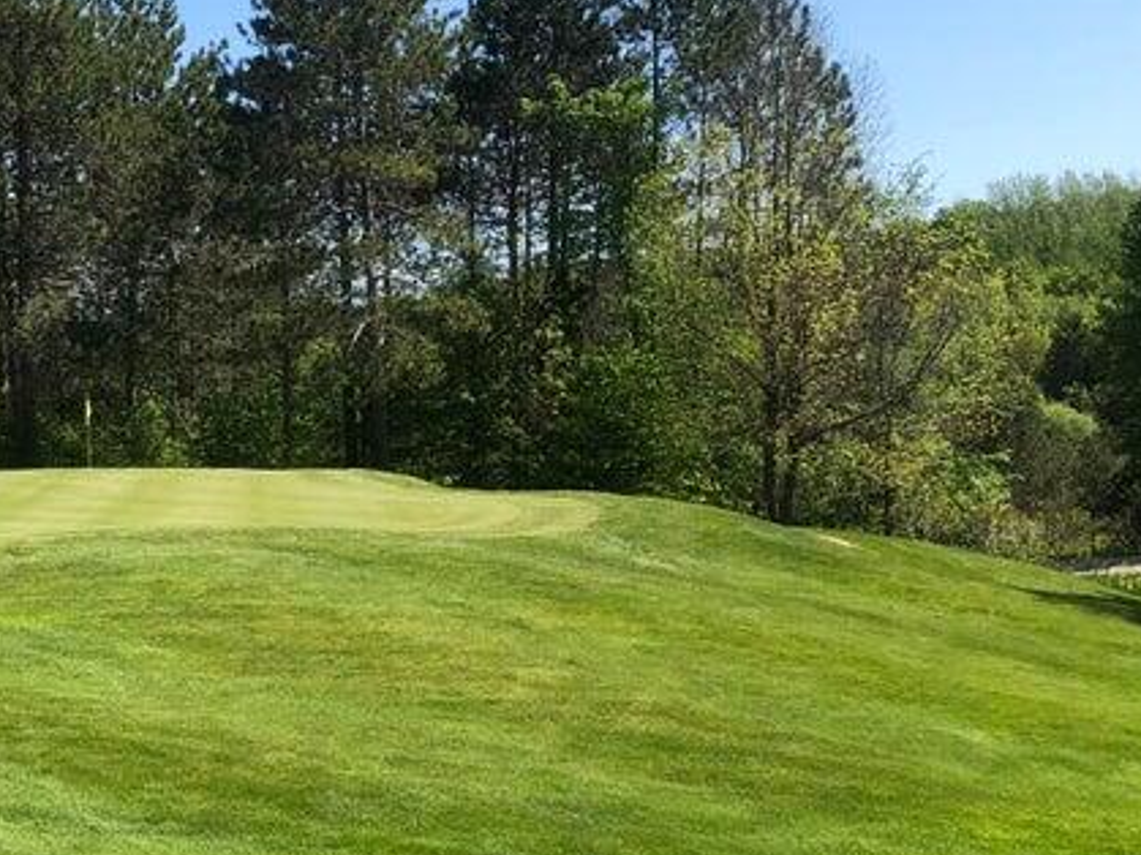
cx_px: 279
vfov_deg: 25.6
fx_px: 1878
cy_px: 547
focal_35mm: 57
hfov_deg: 33.1
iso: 20
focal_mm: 3.99
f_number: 1.8
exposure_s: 1/1130
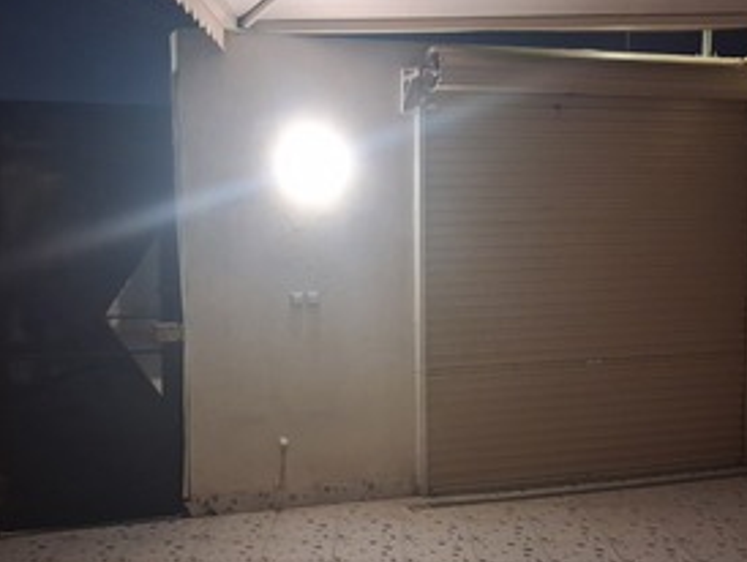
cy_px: 307
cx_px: 359
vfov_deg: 32.2
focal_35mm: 45
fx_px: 972
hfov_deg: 42.0
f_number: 1.8
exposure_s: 1/40
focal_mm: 4
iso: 500
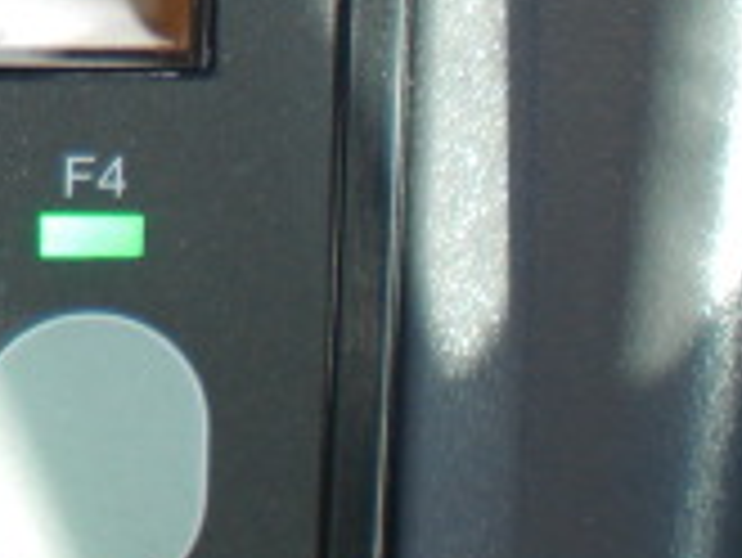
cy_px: -382
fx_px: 3153
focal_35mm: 147
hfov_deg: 12.4
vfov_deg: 9.7
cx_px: -540
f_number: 3.1
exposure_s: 1/100
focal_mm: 6.3
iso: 100
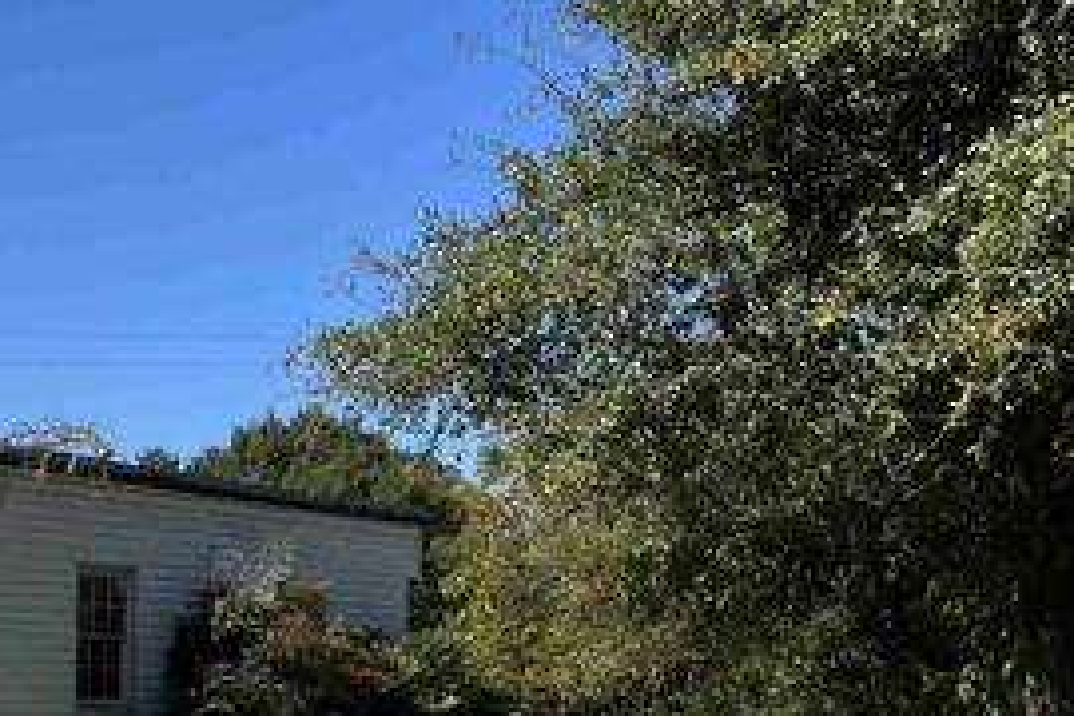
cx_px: -95
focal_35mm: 64
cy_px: 668
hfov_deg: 28.6
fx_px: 1909
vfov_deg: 20.7
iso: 50
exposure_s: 1/2899
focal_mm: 5.1
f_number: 1.6
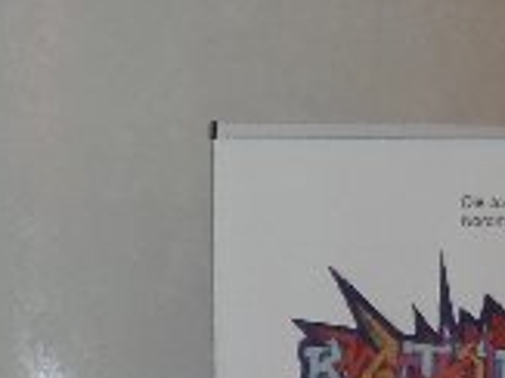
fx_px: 2143
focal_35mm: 147
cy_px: 899
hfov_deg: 13.4
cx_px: 232
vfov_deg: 9.1
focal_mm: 5.4
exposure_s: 1/30
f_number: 4.1
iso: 250
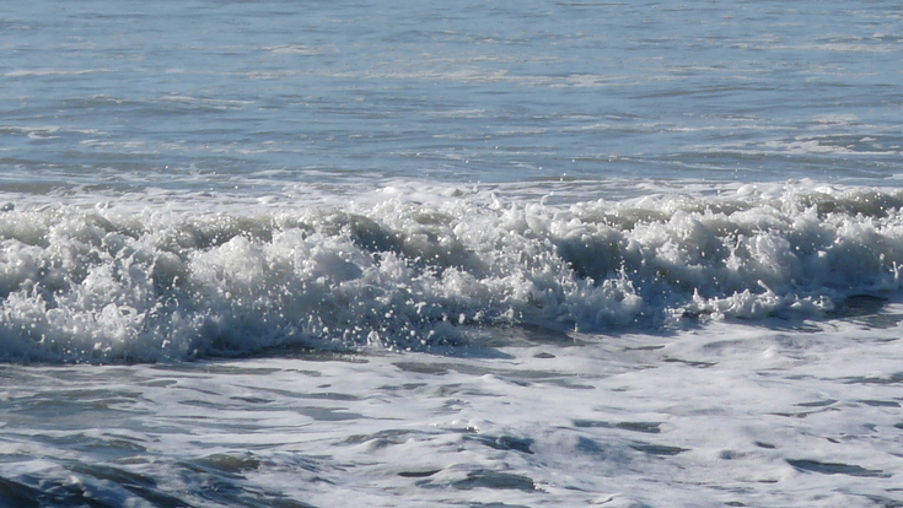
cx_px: 697
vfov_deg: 2.4
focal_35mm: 505
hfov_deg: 4.3
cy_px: -220
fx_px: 12096
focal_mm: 37.8
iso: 100
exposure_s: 1/500
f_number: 7.1
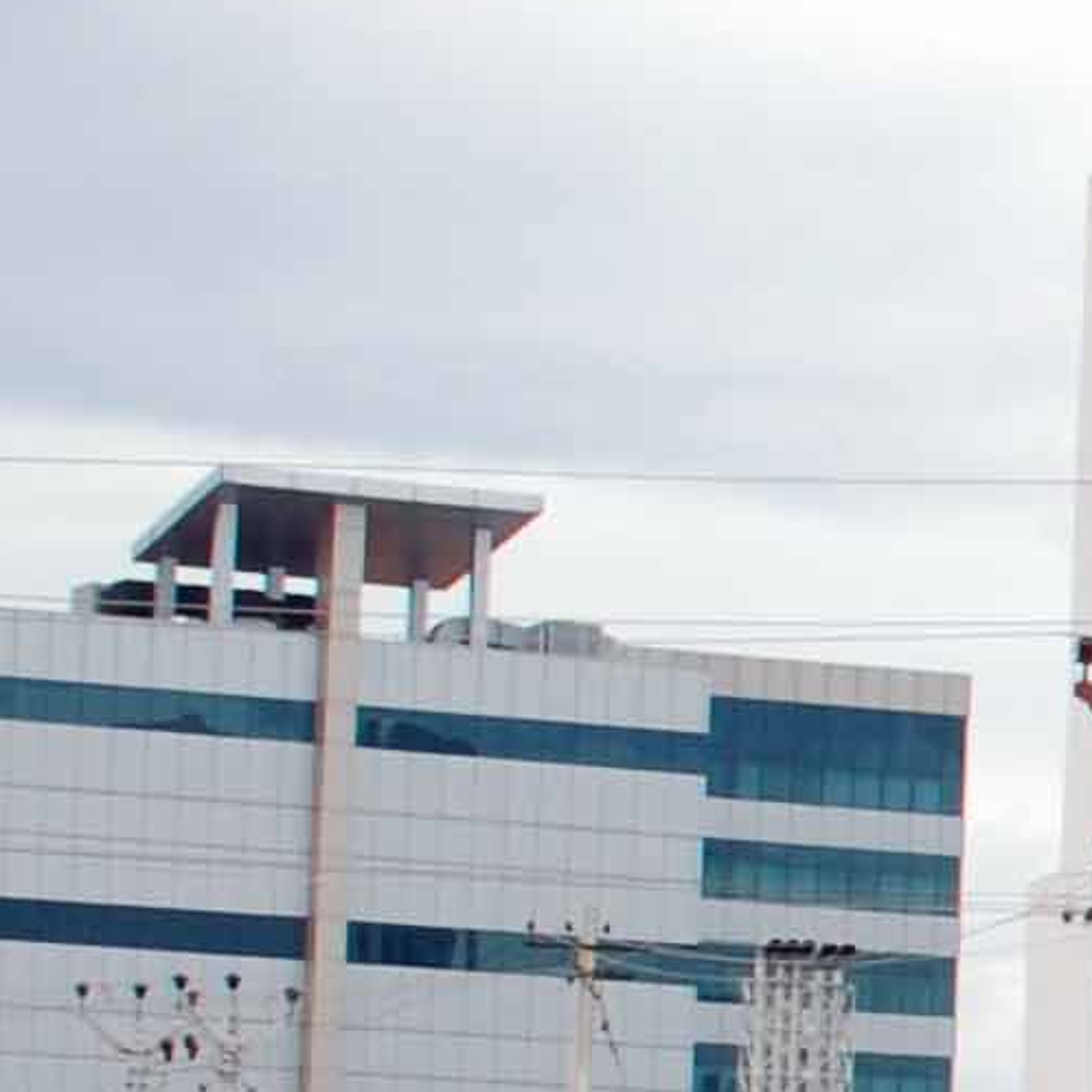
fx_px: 8494
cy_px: 1136
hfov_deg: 6.9
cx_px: 2837
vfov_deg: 7.3
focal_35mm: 238
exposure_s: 1/160
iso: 200
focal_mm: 24
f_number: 9
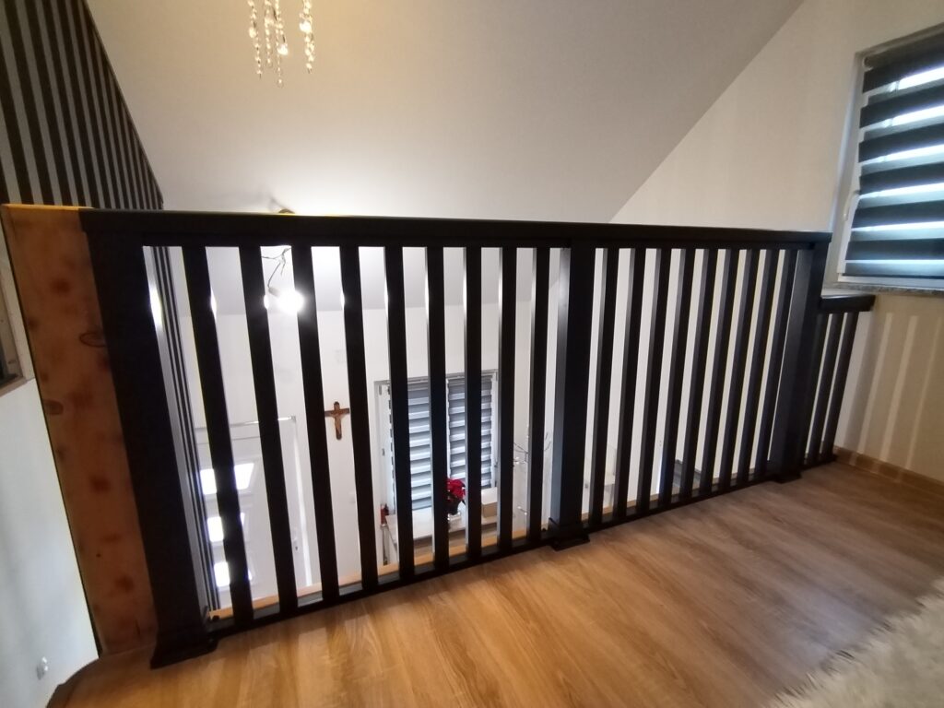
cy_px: 354
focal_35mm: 17
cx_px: 472
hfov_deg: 91.0
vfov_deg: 74.7
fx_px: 464
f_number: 2.2
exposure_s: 1/25
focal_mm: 1.42
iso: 436
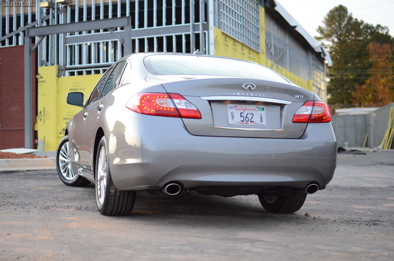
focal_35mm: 52
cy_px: 130
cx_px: 197
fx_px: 573
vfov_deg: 25.6
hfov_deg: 37.9
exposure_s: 1/5000
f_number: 1.8
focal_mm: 35
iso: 3200
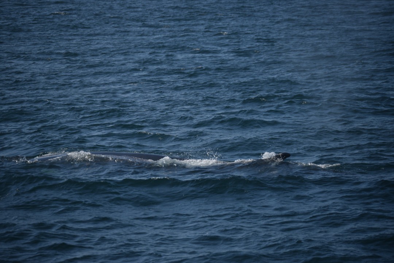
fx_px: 2134
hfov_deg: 10.5
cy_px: 132
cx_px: 197
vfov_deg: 7.0
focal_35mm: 195
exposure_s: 1/4000
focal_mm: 130
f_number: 5
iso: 200
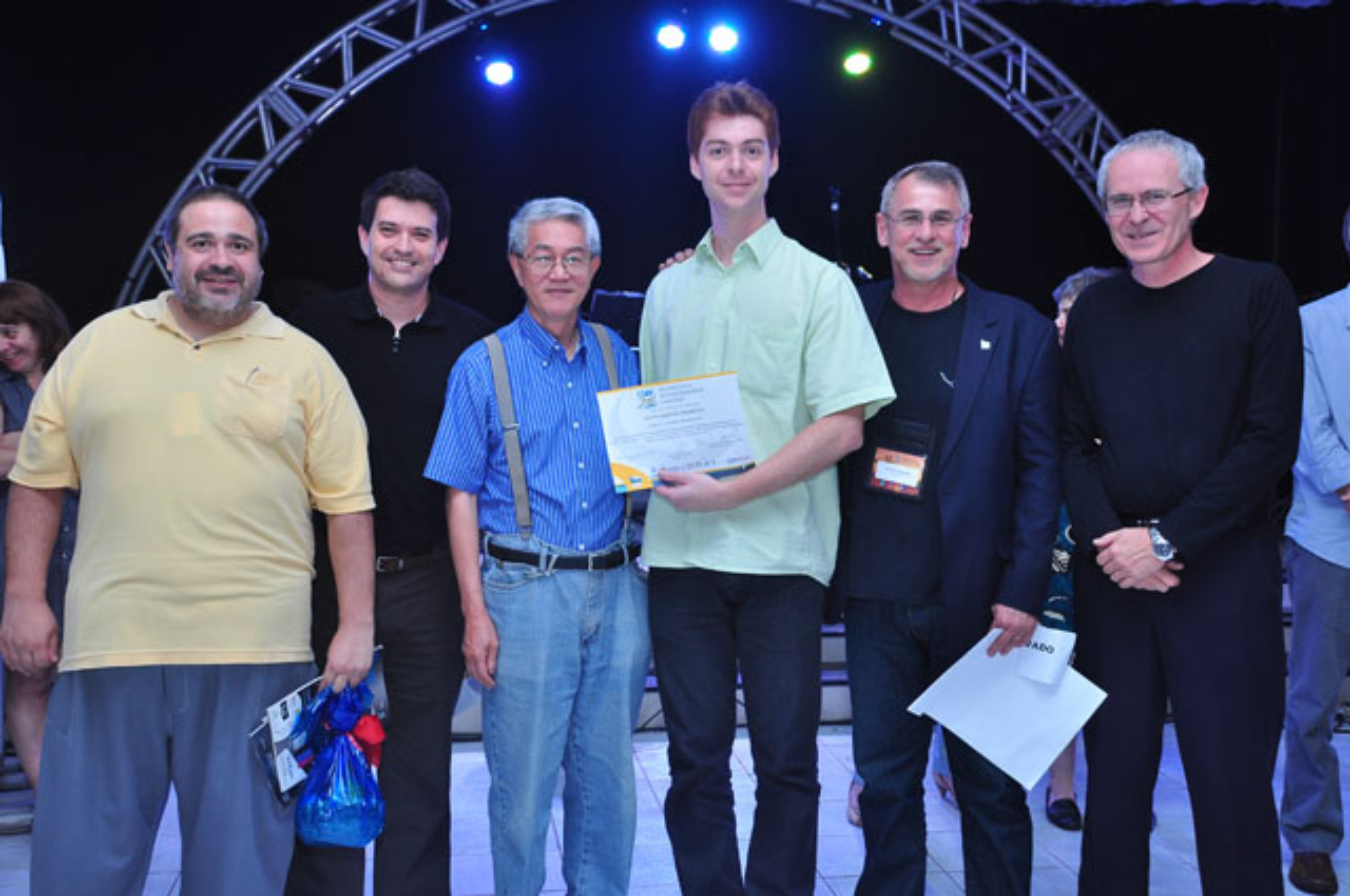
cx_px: 675
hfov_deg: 46.5
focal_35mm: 42
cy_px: 448
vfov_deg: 31.8
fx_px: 1573
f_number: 5.6
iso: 320
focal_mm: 28
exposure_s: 1/40
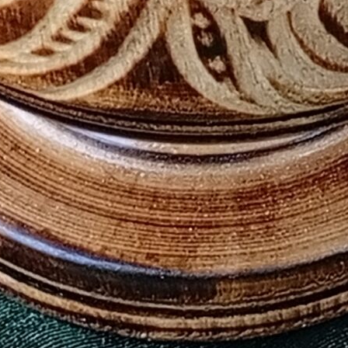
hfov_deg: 6.4
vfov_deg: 6.2
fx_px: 3105
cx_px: 426
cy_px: -468
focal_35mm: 273
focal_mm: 3.98
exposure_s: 1/50
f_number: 1.8
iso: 212
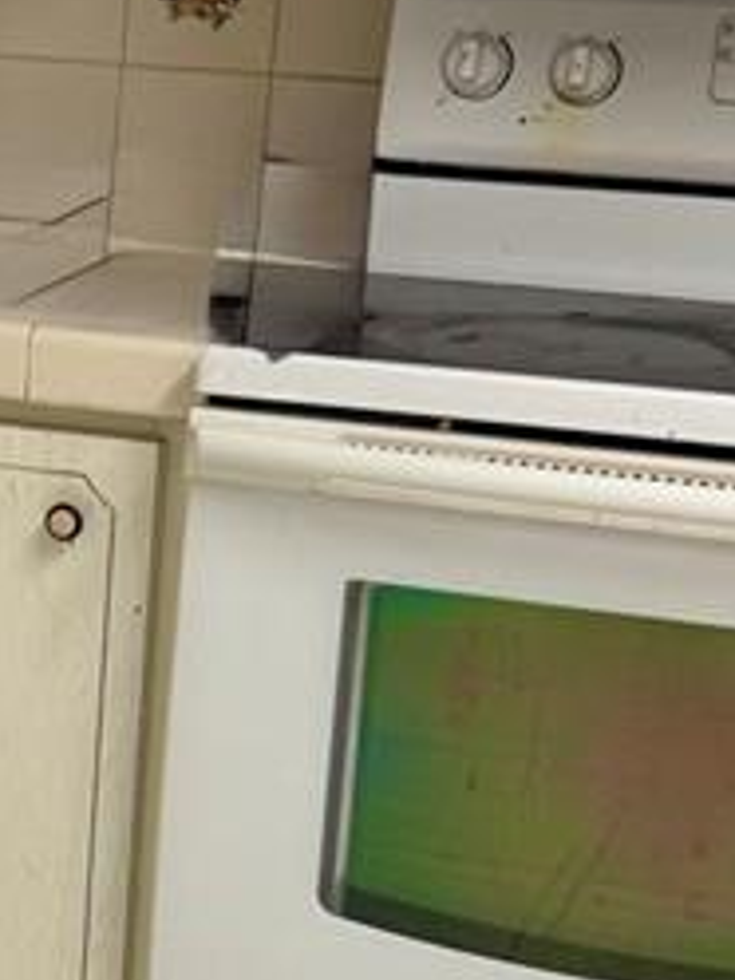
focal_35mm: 116
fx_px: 3284
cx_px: -320
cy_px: 727
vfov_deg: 16.9
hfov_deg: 12.2
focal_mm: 6.76
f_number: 1.78
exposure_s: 1/60
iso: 200
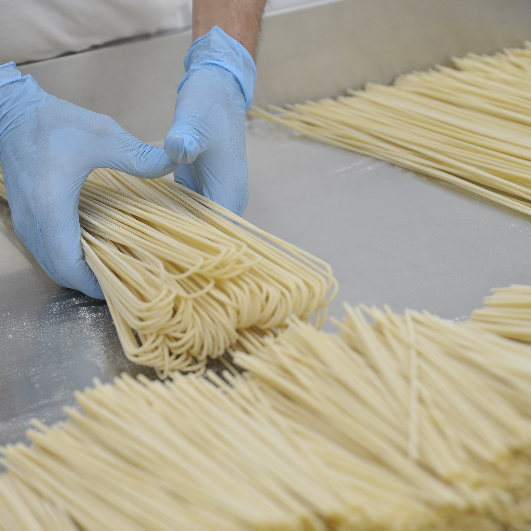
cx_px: 221
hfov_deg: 12.9
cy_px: 265
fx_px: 2343
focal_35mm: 135
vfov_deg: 12.9
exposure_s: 1/125
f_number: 6.3
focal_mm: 105
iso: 640
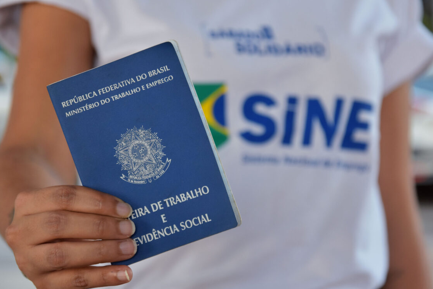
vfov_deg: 12.1
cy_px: 155
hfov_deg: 18.1
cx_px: 211
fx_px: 1359
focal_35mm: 113
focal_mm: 70
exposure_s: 1/320
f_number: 4
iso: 1000
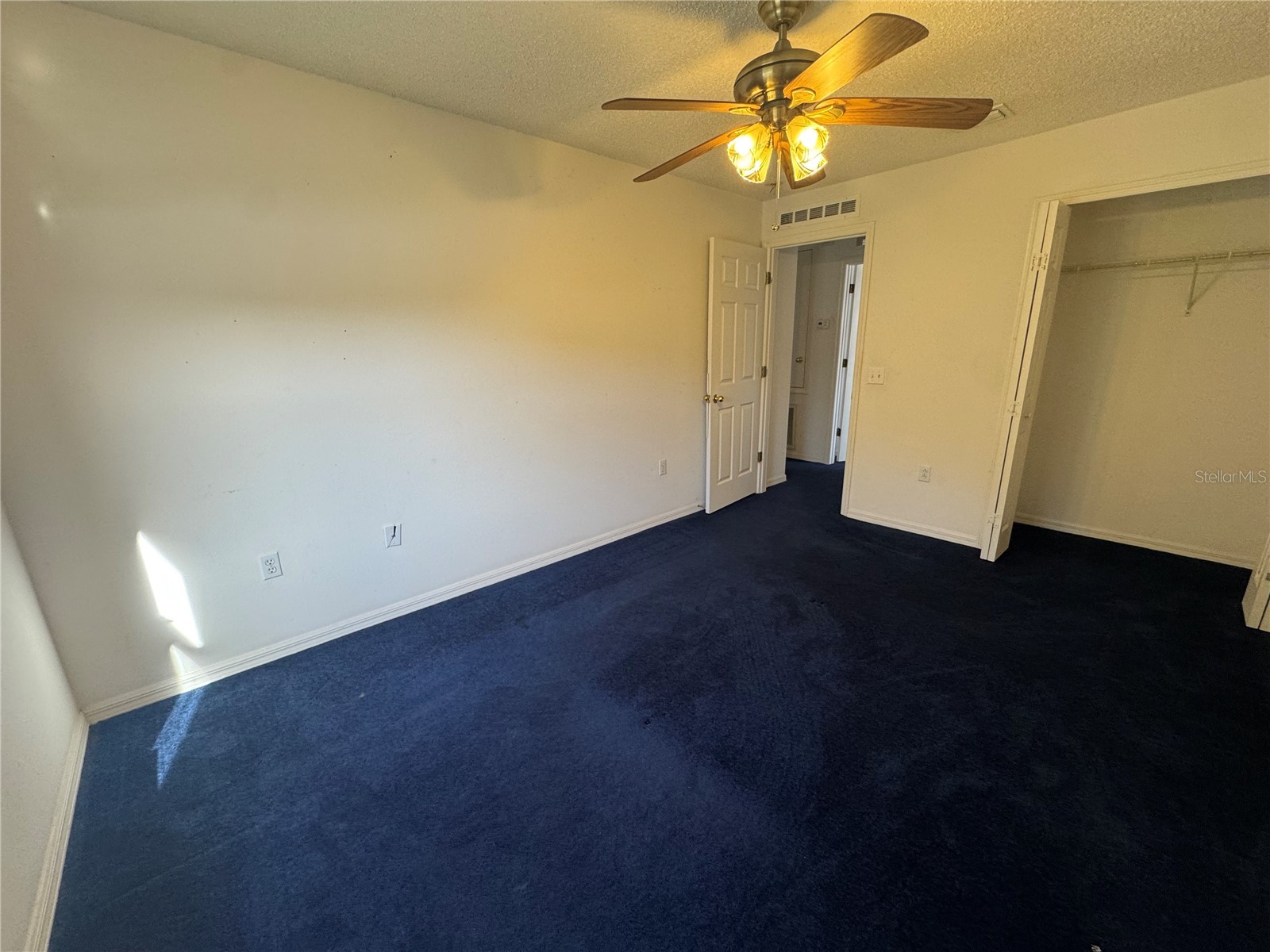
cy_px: 476
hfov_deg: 102.1
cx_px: 635
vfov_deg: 85.7
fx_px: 514
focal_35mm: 14
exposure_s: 1/60
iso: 200
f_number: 2.2
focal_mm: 2.22
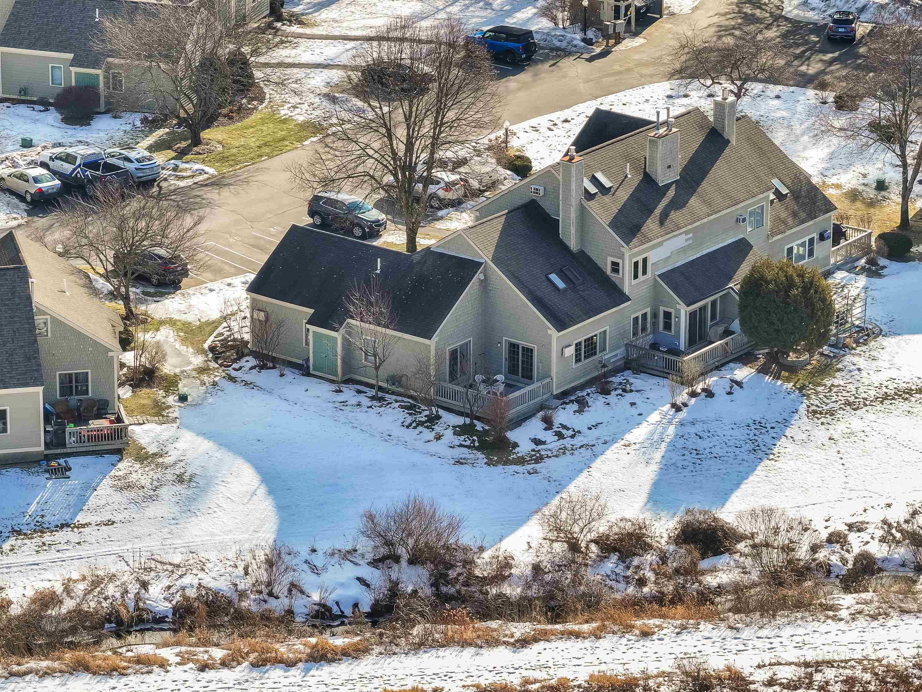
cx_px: 460
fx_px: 4448
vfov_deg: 8.9
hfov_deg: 11.8
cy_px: 348
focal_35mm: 167
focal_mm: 30.71
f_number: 3.4
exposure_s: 1/320
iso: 110
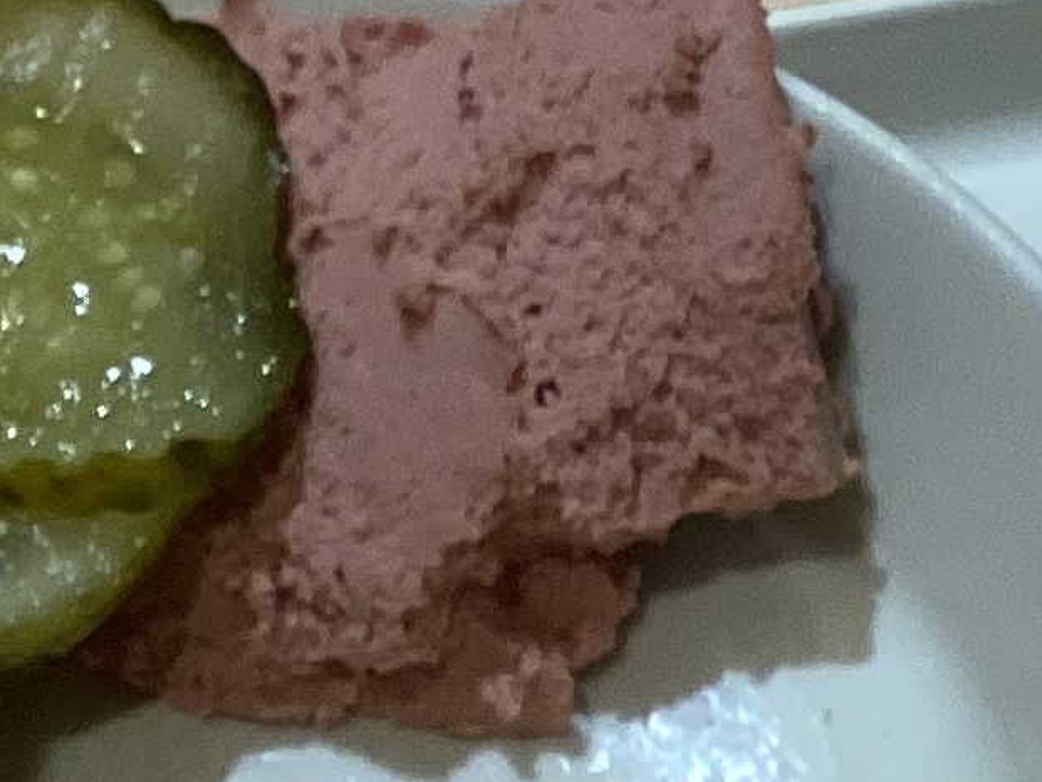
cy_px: -44
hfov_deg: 12.1
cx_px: 856
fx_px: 4908
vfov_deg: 9.0
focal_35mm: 163
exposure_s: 1/60
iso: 80
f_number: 2.4
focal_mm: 3.3
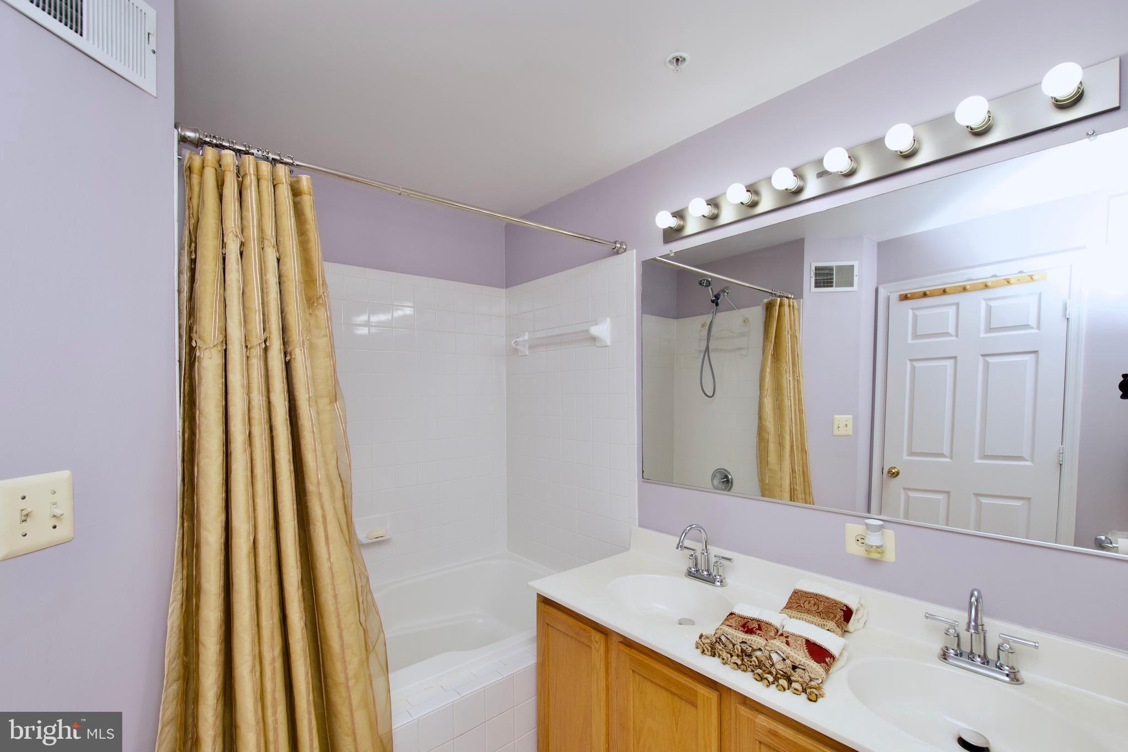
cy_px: 376
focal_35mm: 15
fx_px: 470
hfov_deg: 100.4
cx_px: 564
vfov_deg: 77.3
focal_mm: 10
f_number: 7.1
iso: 320
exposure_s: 1/125
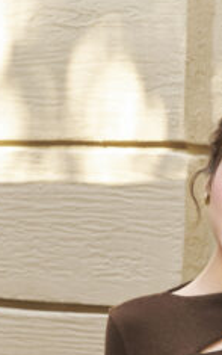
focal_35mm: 215
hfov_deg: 6.1
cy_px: 511
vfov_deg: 9.5
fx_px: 2080
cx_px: 298
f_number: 2.8
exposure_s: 1/250
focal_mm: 50
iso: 400
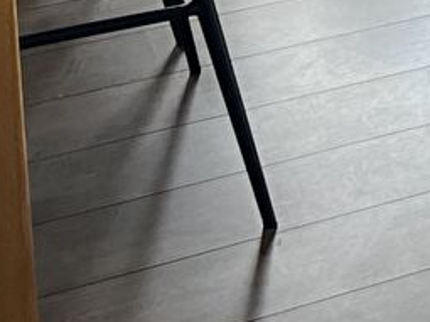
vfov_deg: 8.8
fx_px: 1825
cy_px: -529
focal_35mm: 147
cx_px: 895
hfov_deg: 11.8
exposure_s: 1/121
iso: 100
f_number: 1.5
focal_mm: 5.7
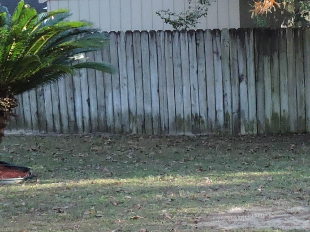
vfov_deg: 11.4
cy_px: 80
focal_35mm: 130
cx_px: 315
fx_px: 1164
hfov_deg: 14.9
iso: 280
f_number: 3.5
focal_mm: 5.4
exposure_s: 1/125
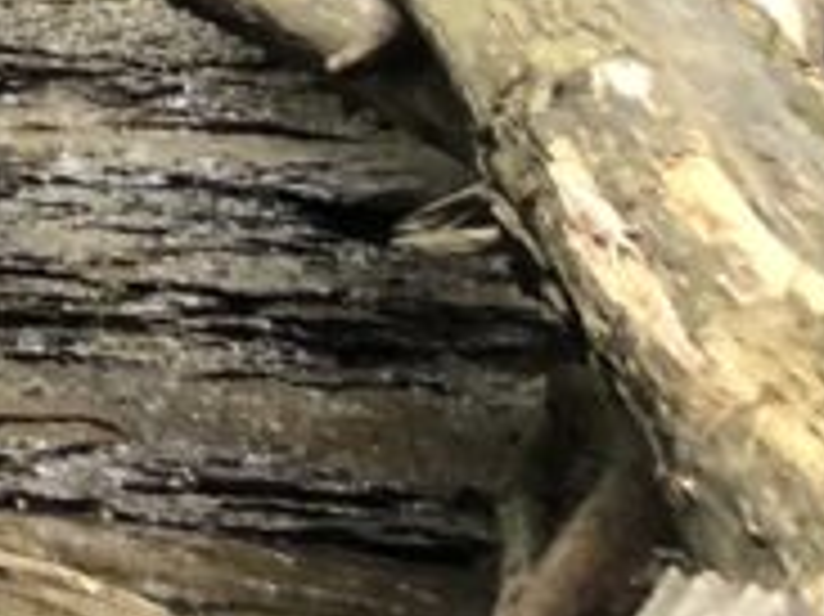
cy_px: -769
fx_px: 4377
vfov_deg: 7.6
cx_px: -1819
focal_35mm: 184
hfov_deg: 8.6
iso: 32
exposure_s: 1/30
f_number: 1.8
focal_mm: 3.99
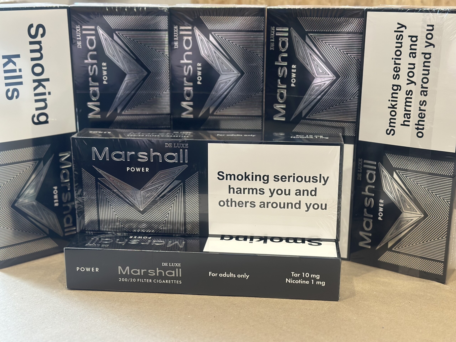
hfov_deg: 39.7
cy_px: 171
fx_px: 632
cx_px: 228
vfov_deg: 30.3
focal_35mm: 48
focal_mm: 6.86
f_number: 1.78
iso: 200
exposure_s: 1/60
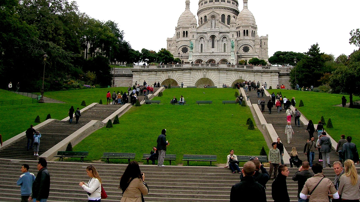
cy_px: 65
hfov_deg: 47.3
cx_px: 194
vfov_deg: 27.5
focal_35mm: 43
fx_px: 410
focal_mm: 5.7
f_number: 4.9
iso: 50
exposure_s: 1/99.5
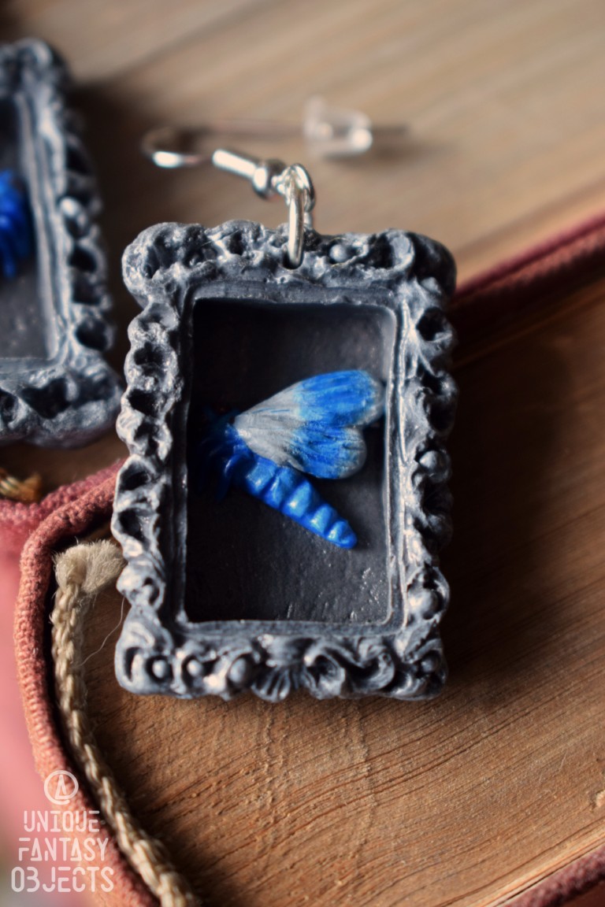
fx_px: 2080
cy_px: 454
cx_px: 302
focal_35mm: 82
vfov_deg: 24.6
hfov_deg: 16.6
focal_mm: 55
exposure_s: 1/60
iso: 900
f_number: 5.6
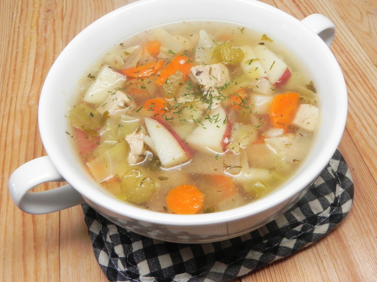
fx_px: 359
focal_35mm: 33
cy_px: 141
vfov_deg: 42.9
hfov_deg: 55.4
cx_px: 188
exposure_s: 1/30.6
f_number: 5
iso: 216
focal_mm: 5.9
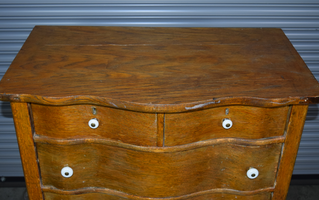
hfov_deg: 41.1
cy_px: 106
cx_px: 160
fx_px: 426
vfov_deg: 26.3
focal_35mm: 49
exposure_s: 1/100
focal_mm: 32
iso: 800
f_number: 5
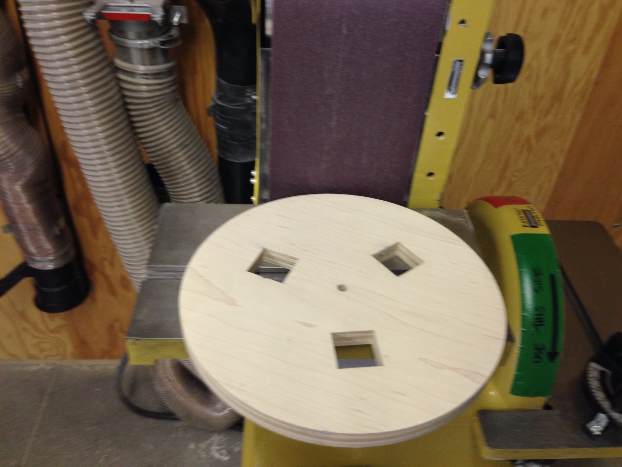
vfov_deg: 42.9
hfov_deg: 55.4
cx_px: 311
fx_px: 593
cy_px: 234
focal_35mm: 33
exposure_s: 1/20
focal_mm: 4.12
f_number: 2.4
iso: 125
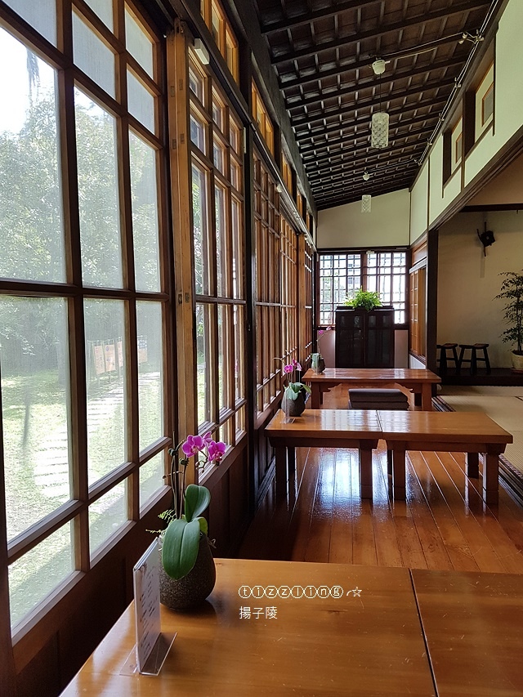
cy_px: 348
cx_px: 262
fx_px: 524
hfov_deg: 53.1
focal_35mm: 26
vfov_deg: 67.3
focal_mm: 4.2
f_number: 1.7
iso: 50
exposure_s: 1/230
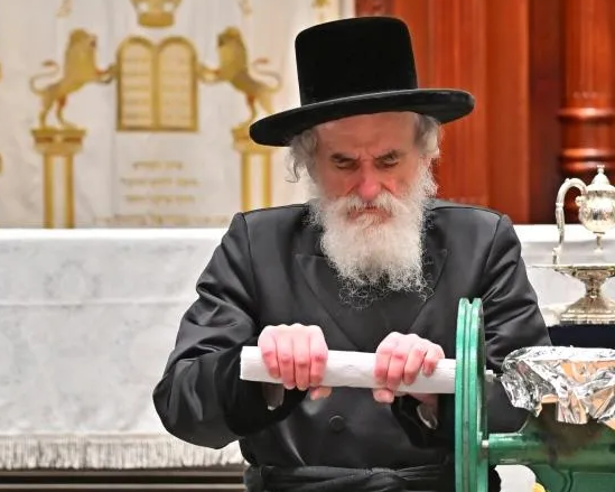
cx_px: 472
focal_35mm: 189
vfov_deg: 8.2
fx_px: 3439
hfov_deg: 10.2
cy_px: 298
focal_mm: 72
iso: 640
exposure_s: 1/320
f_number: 4
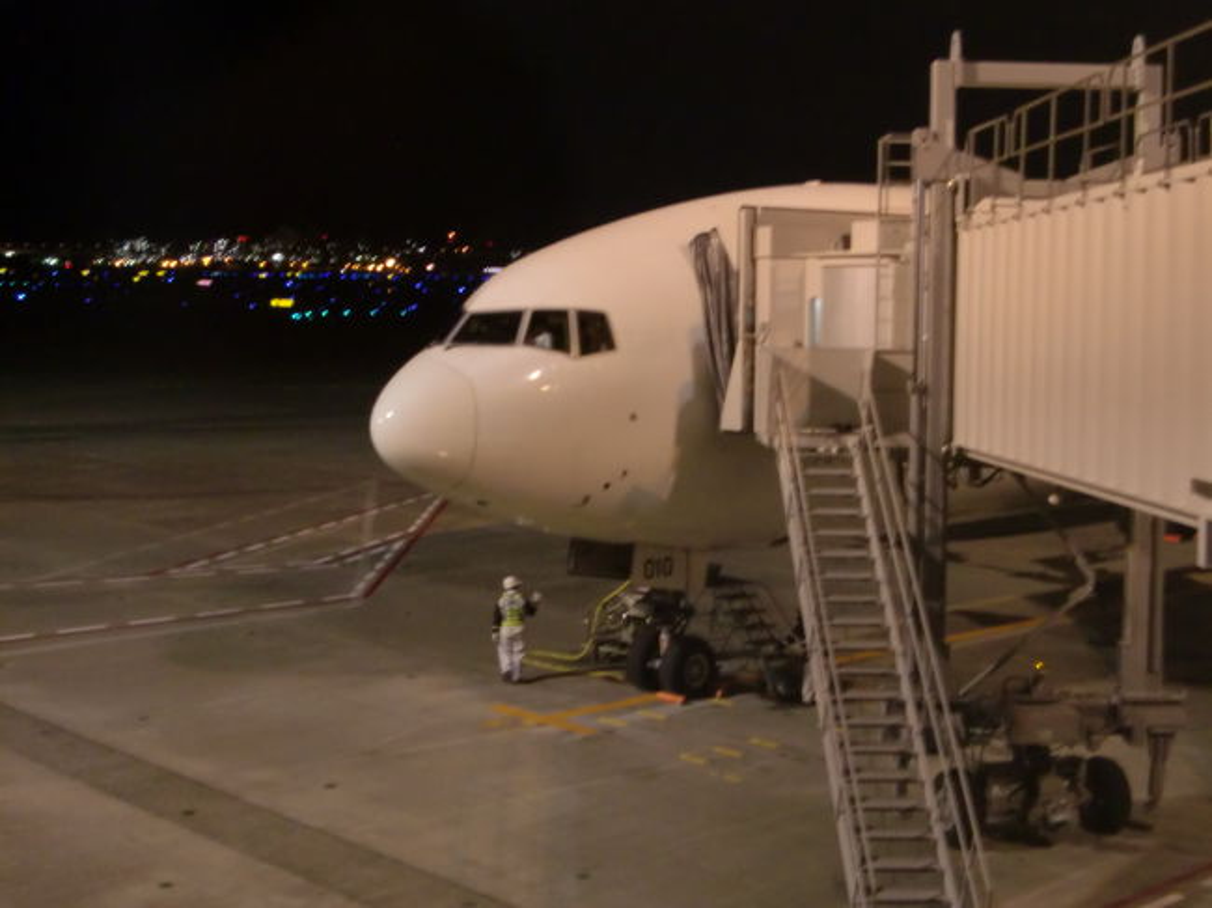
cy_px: 454
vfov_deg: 26.5
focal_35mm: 55
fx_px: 1925
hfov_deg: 34.9
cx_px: 606
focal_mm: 9.8
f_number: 3.6
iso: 400
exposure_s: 1/6
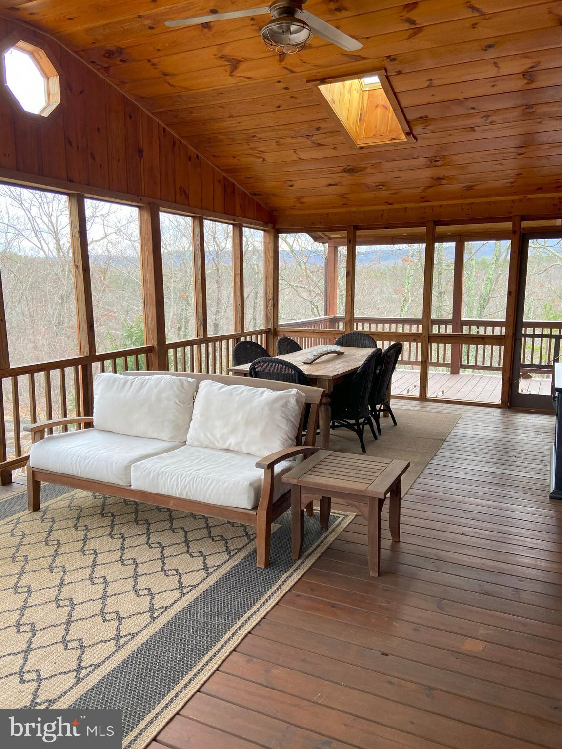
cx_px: 281
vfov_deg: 67.3
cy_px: 374
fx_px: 563
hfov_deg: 53.1
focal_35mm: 26
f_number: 1.8
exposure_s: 1/122
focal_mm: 4.25
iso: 80
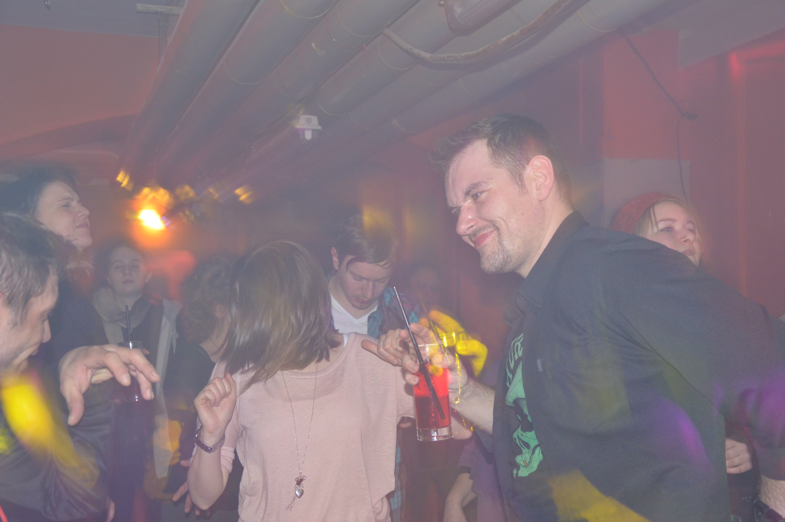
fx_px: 1144
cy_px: 261
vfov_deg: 25.7
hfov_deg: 37.9
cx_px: 392
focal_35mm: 52
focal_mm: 35
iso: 800
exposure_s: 1
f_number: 4.5
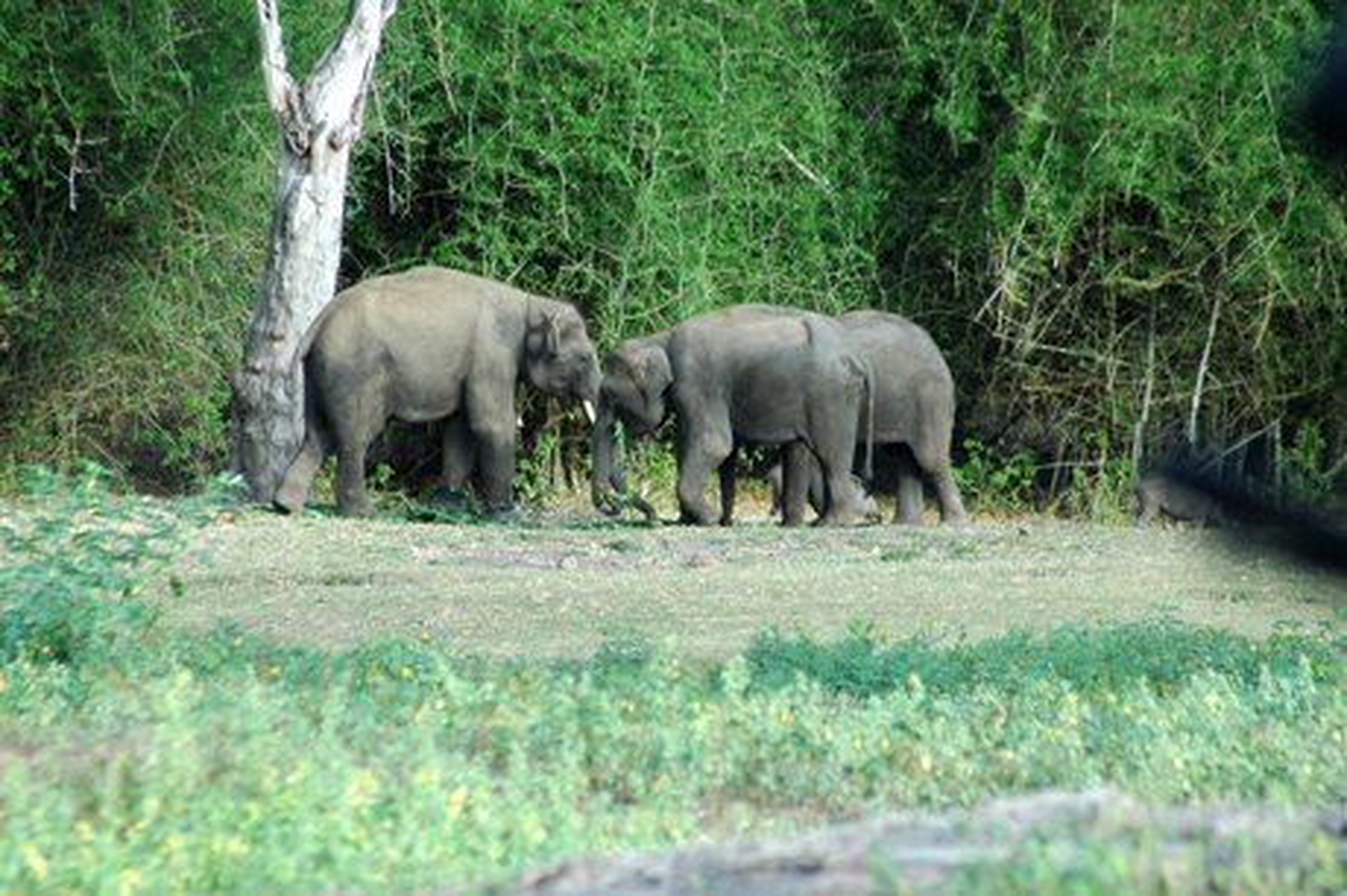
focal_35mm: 450
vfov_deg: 3.1
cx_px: 674
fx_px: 16825
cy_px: 448
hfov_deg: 4.6
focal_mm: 300
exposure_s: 1/160
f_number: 9
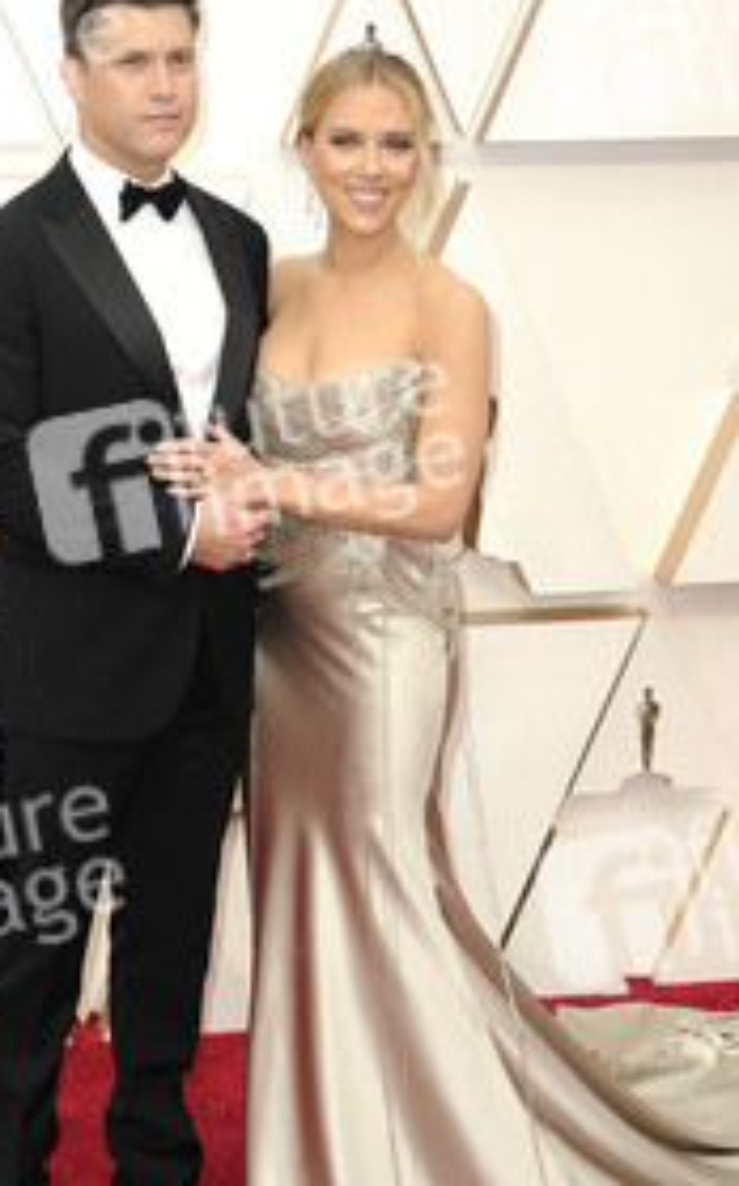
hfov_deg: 17.1
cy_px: 676
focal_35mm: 76
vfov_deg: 27.1
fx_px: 2453
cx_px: 372
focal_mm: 52
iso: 1250
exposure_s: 1/250
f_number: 7.1
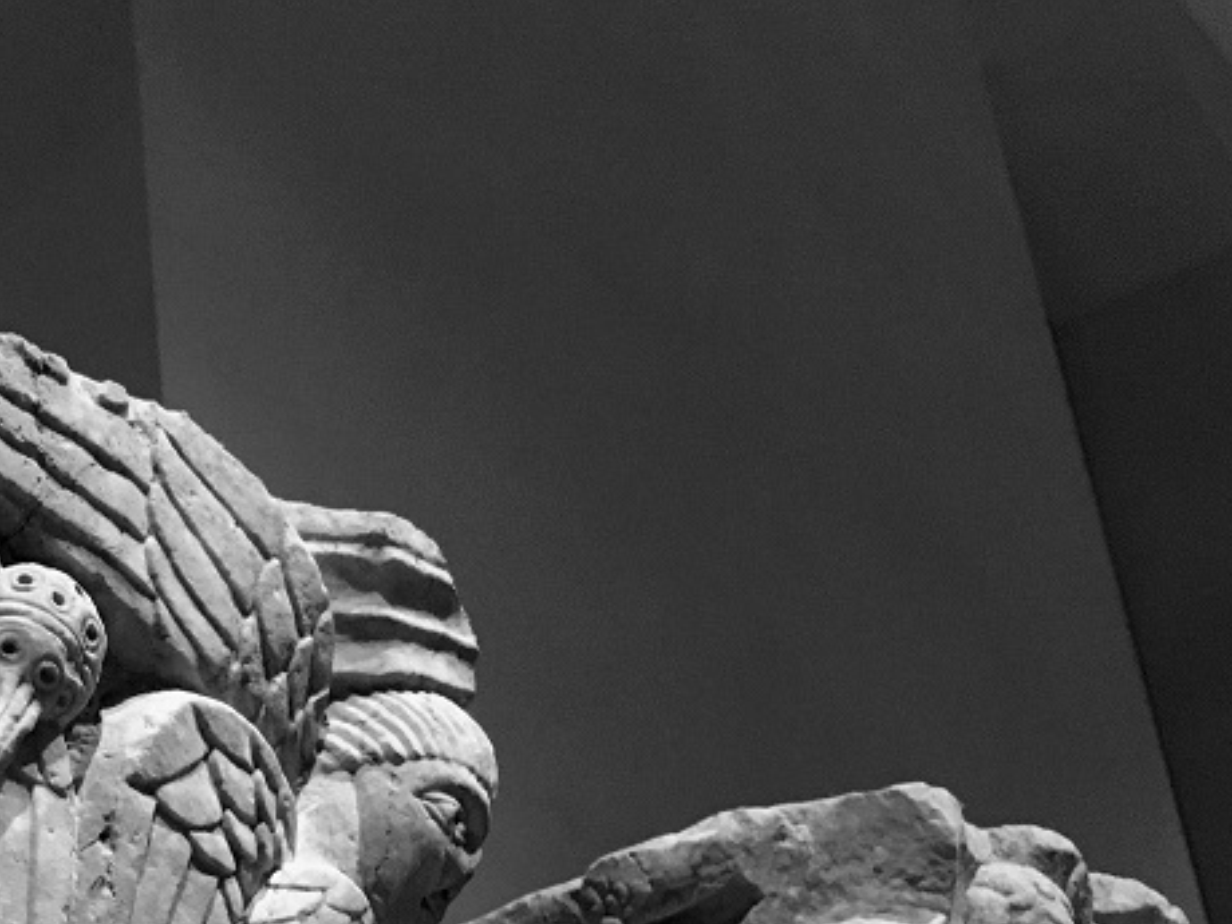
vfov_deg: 22.6
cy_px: 870
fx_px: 2242
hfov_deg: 30.0
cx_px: 241
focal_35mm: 63
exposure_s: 1/17
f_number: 2.2
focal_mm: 4.15
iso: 200
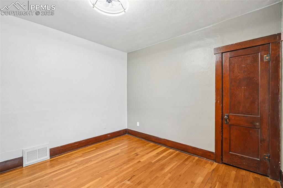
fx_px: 127
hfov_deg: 96.0
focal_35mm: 16
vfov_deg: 73.0
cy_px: 94
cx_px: 142
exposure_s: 1/2.5
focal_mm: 10.8
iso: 800
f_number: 8
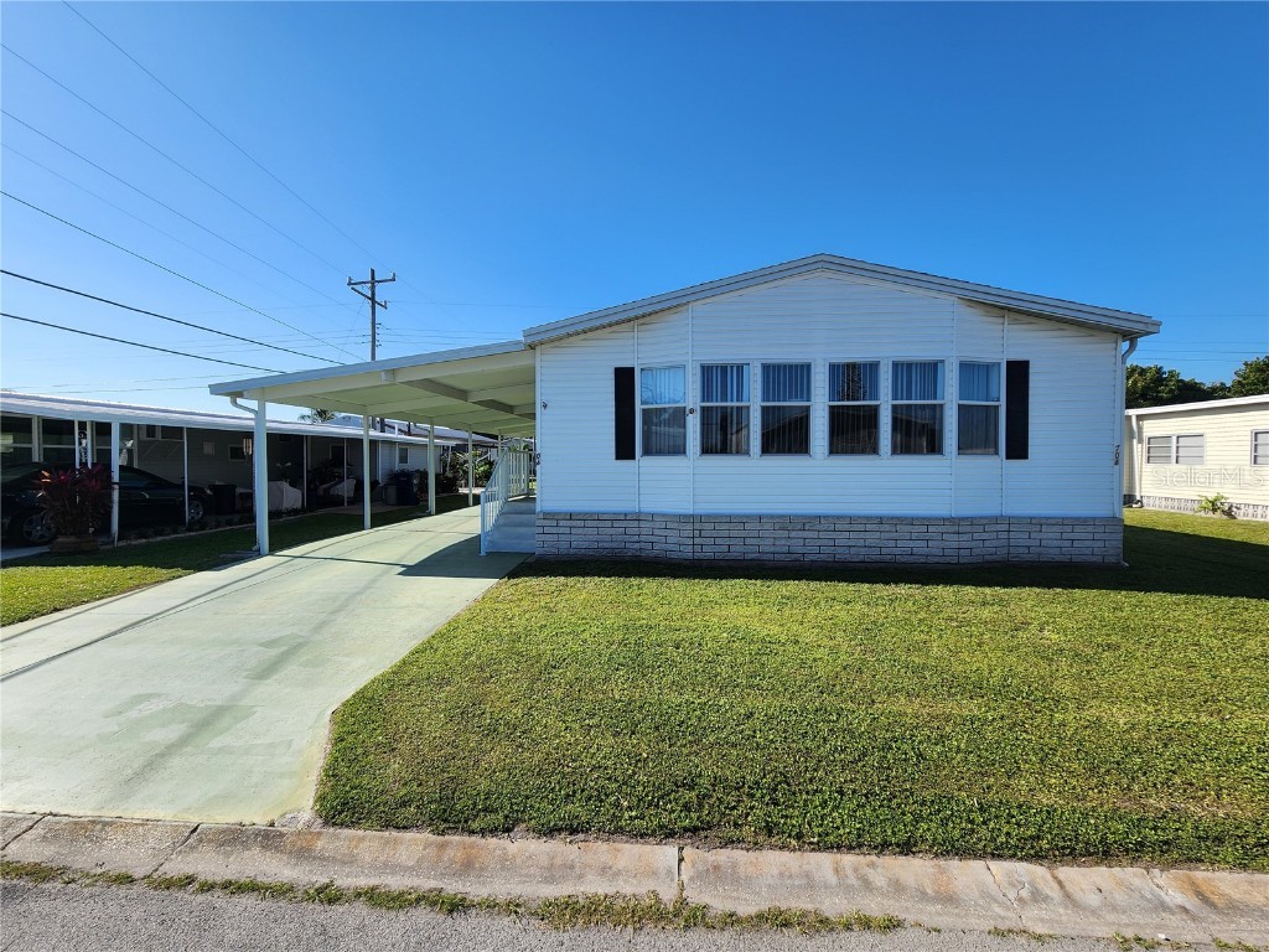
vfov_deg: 89.9
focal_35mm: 13
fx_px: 477
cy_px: 476
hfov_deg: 106.2
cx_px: 634
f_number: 2.2
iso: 50
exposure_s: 1/1789
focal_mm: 2.2
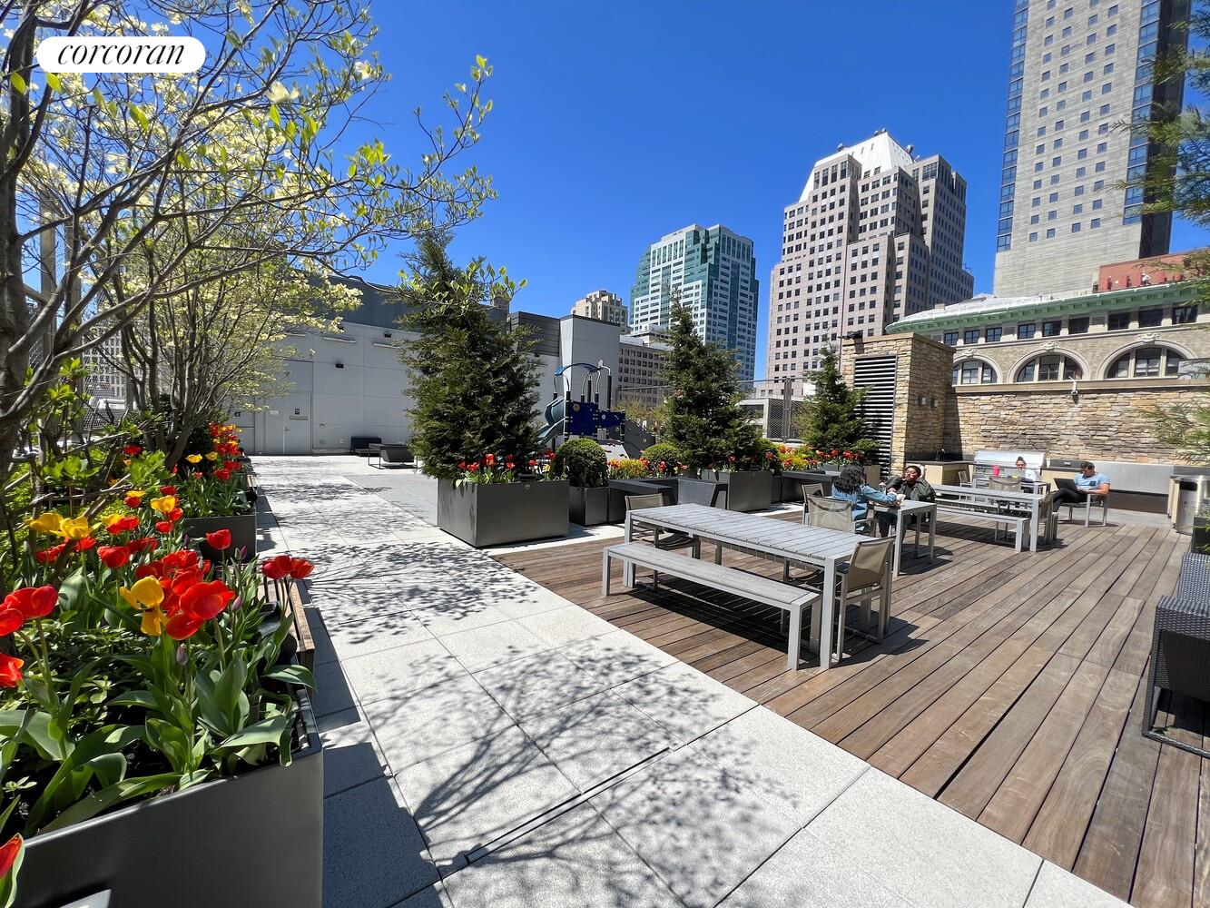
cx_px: 605
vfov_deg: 89.9
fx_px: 454
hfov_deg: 106.2
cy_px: 454
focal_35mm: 13
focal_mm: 1.57
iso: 32
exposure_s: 1/1206
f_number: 1.8
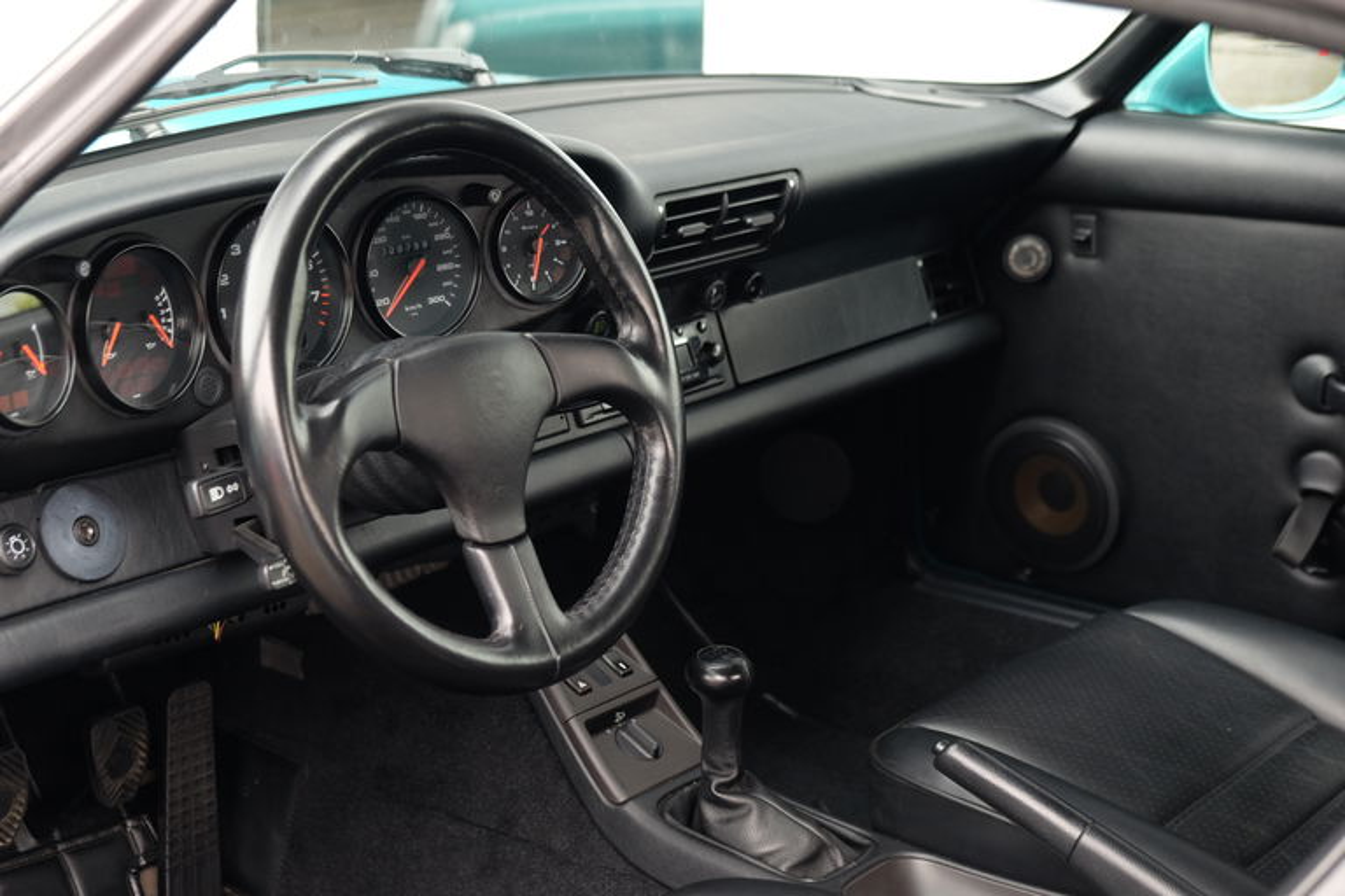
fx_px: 2204
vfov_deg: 23.0
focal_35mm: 59
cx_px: 672
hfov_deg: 33.9
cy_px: 448
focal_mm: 39
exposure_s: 1/56
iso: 800
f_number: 3.6
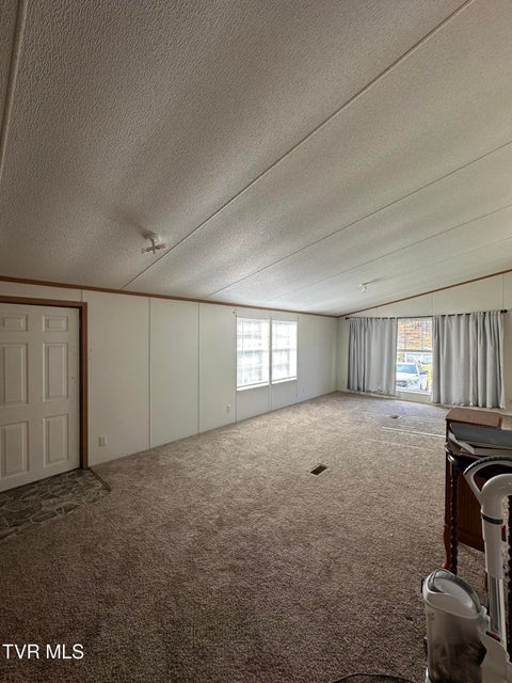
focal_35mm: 14
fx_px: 276
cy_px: 342
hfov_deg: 85.7
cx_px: 256
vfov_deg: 102.1
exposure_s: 1/100
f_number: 2.2
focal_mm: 2.22
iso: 40
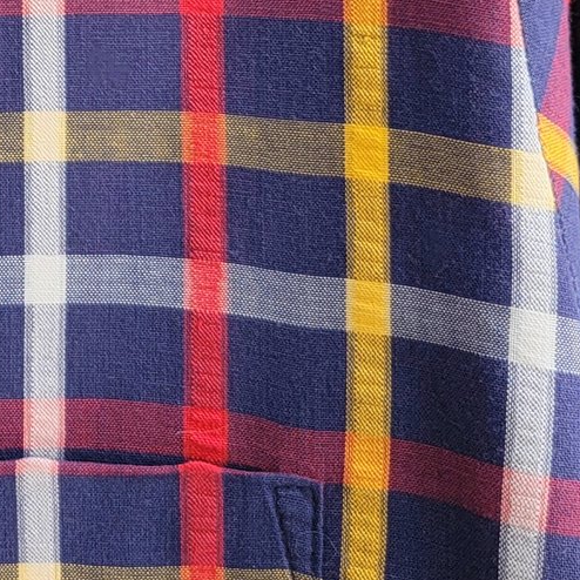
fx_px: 2256
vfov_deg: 13.9
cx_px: -350
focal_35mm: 119
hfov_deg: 13.6
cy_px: -230
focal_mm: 5.4
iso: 40
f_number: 1.8
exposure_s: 1/133
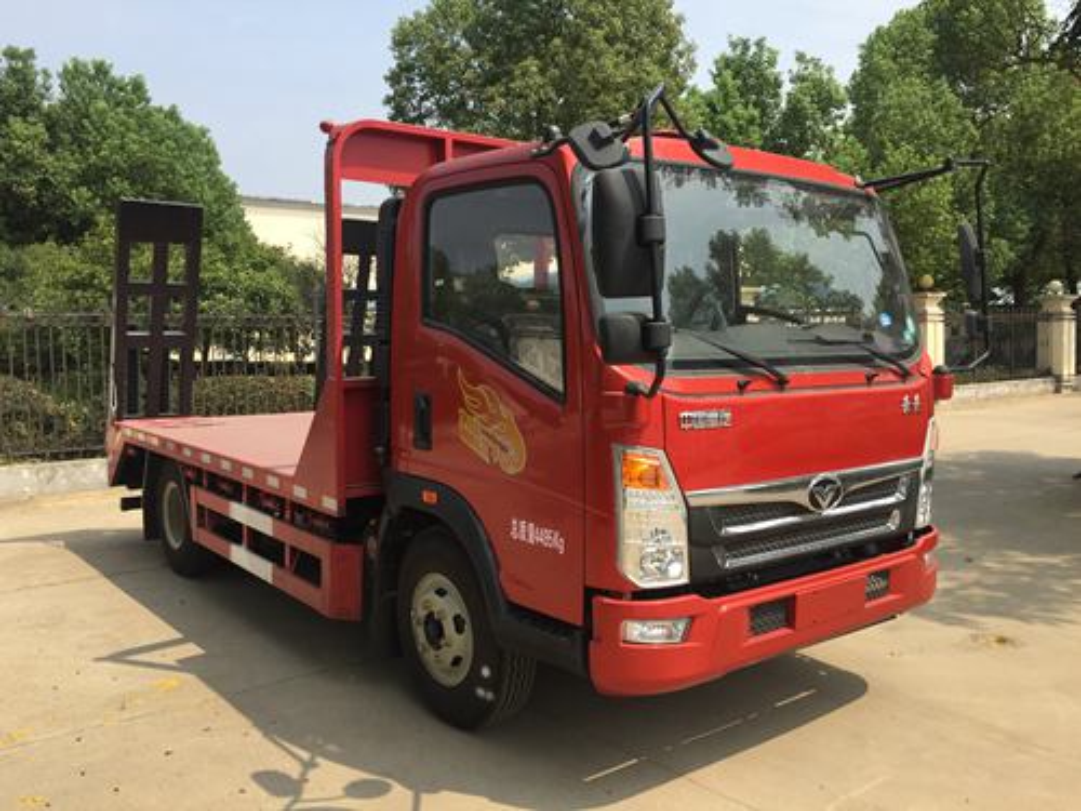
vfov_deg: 48.2
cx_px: 540
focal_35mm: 29
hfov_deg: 61.7
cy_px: 406
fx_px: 906
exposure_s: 1/1522
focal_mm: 4.15
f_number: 2.2
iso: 32
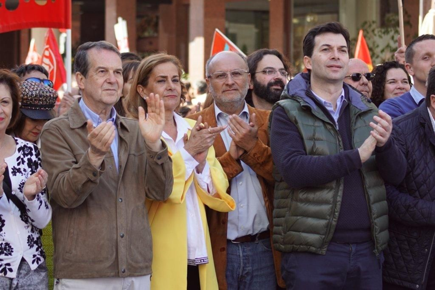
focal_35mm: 128
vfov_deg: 10.8
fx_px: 1542
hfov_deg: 16.1
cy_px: 145
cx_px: 218
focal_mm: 85
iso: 160
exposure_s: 1/160
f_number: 4.5
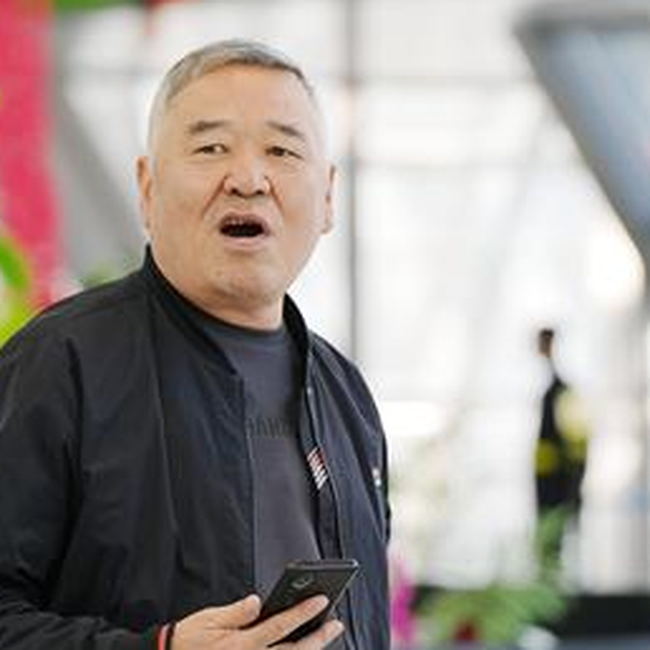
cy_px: 545
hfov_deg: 5.2
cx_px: 647
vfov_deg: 5.2
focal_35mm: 335
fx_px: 7117
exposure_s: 1/640
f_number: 3.2
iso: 800
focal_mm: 127
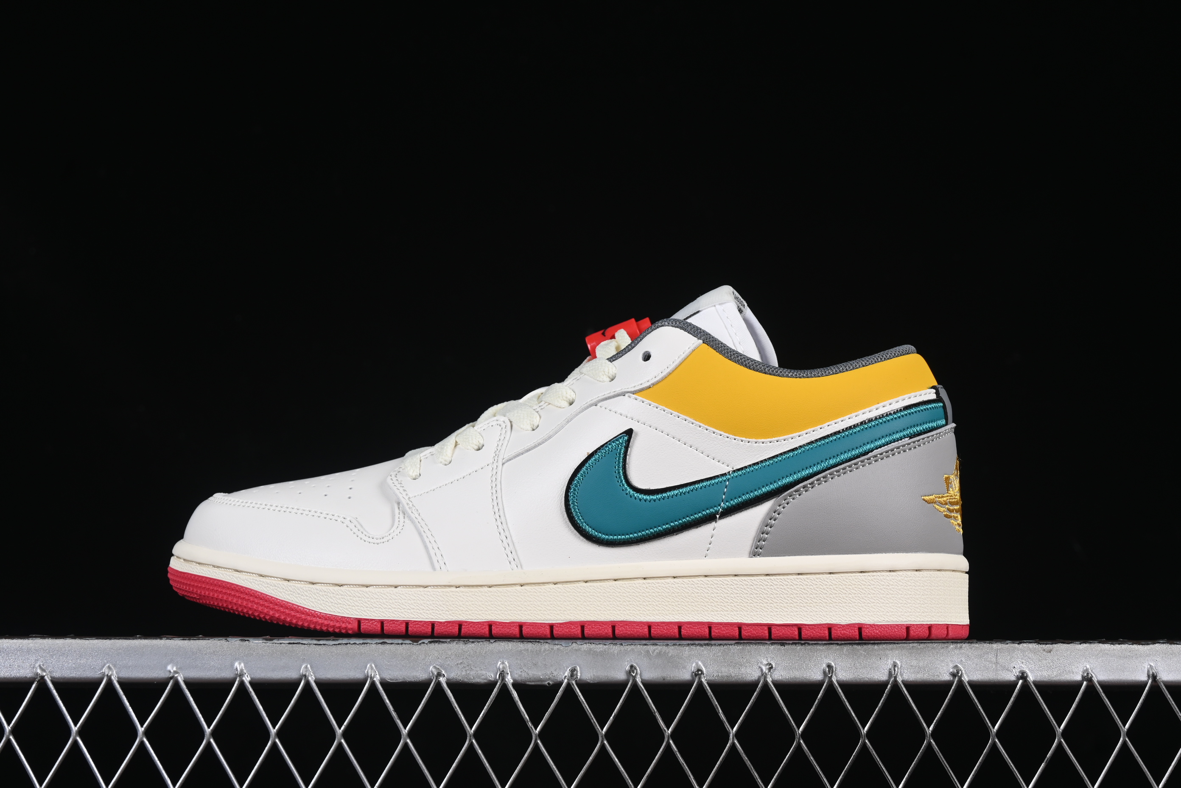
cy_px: 394
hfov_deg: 27.0
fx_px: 2460
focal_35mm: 75
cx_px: 590
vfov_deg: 18.2
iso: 160
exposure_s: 1/80
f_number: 8
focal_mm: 50
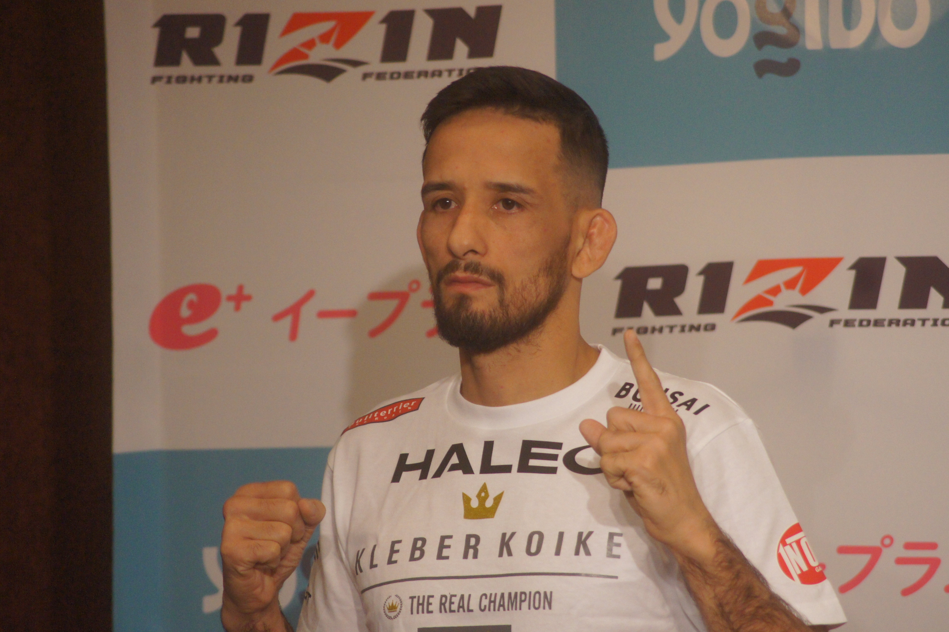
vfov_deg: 5.1
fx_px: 7113
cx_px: 474
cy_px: 316
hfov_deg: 7.6
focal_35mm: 270
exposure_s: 1/250
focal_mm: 180
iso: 1600
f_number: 5.6
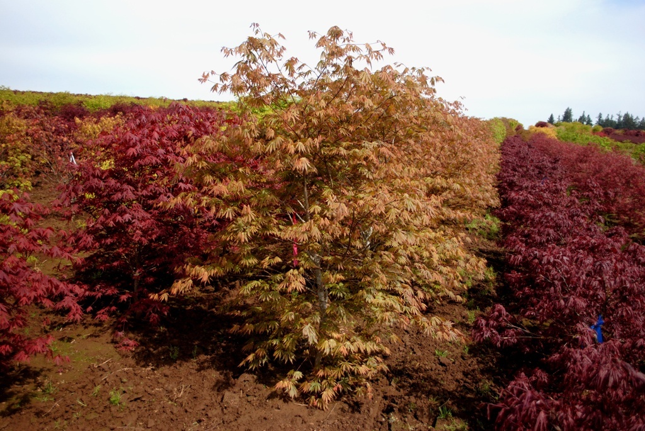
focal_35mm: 36
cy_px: 216
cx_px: 322
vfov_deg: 37.0
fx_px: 646
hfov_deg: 53.1
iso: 200
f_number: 4
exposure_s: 1/500
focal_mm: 24
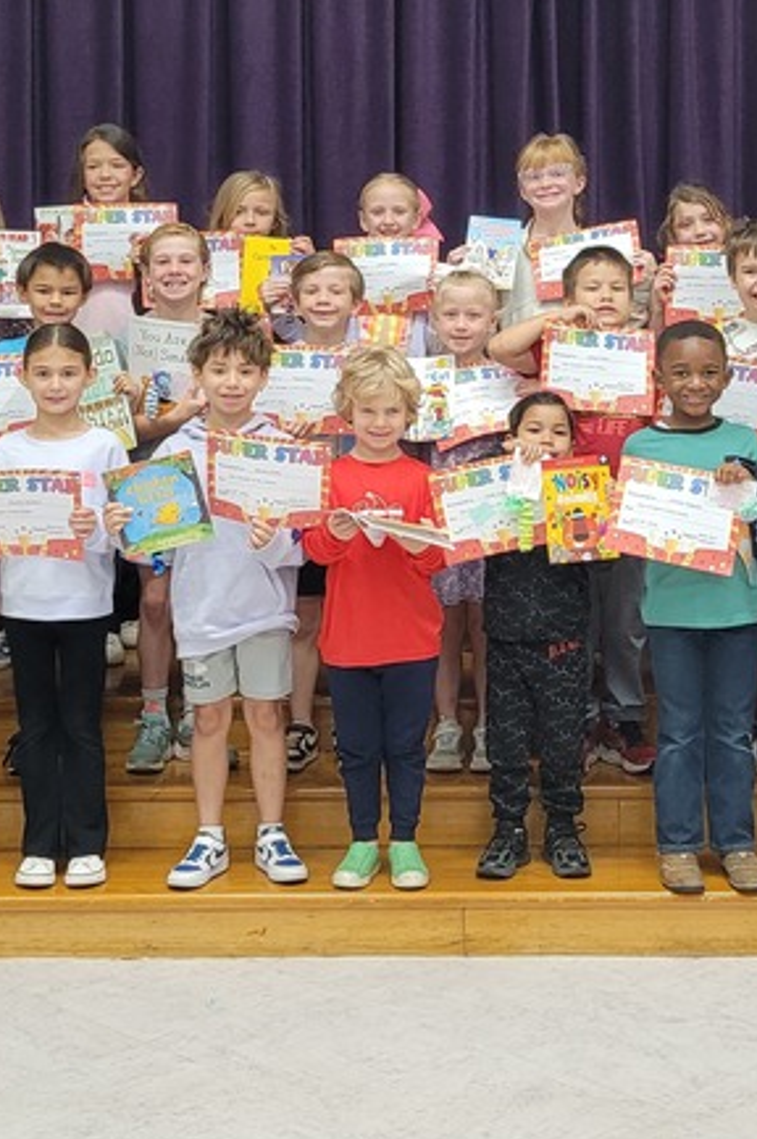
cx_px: 405
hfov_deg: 21.2
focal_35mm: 64
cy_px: 355
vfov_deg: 31.1
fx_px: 2022
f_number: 1.8
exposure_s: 1/120
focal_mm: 5.4
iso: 320
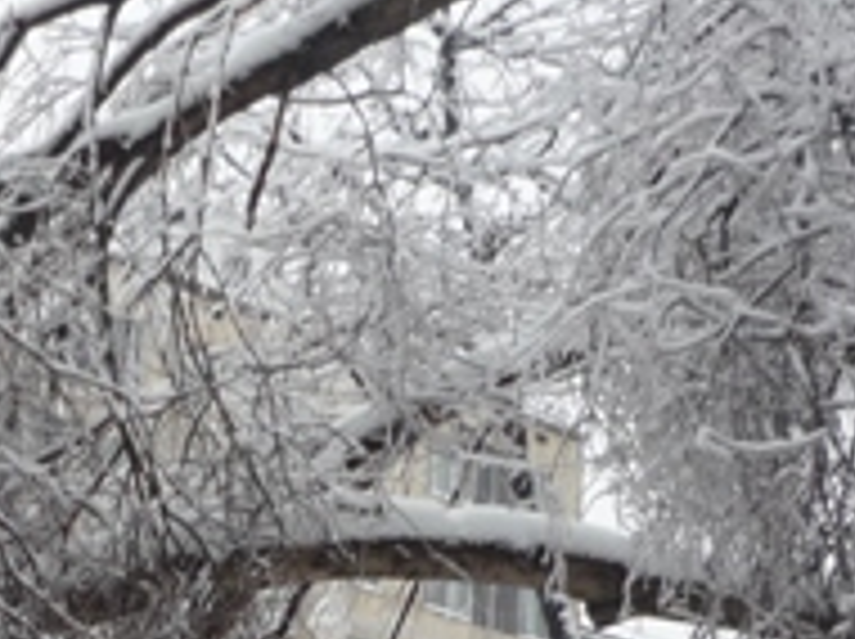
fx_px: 3478
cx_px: 38
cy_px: 878
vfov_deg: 10.2
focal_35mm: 141
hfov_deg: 13.8
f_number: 3
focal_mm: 6.8
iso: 100
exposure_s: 1/80
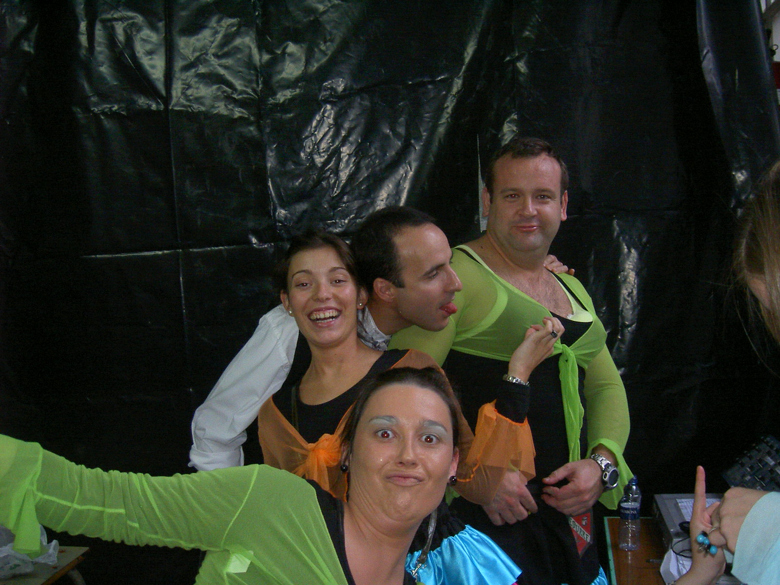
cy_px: 292
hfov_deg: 47.9
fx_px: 879
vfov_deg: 36.8
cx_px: 390
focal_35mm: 39
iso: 100
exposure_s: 1/59.5
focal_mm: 8
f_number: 2.8
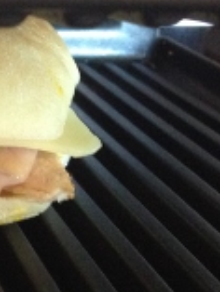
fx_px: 855
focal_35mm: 101
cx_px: -170
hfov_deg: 13.3
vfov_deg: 19.4
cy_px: 121
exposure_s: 1/17
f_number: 2.4
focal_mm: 4.12
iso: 400
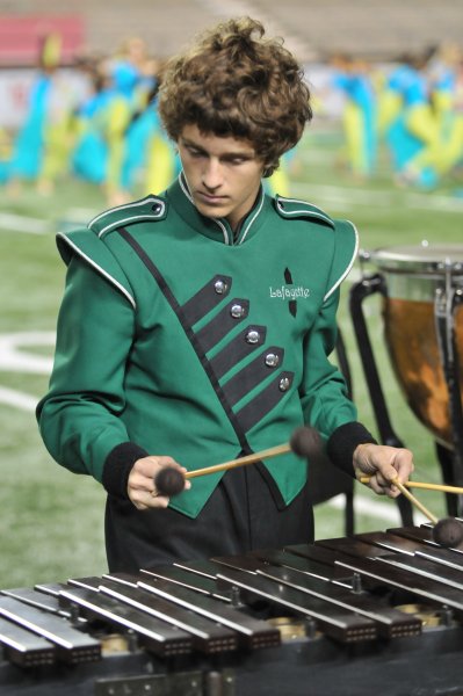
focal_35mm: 129
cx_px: 232
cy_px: 348
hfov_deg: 10.6
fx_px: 2493
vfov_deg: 15.9
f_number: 2.8
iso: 800
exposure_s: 1/125
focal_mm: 86
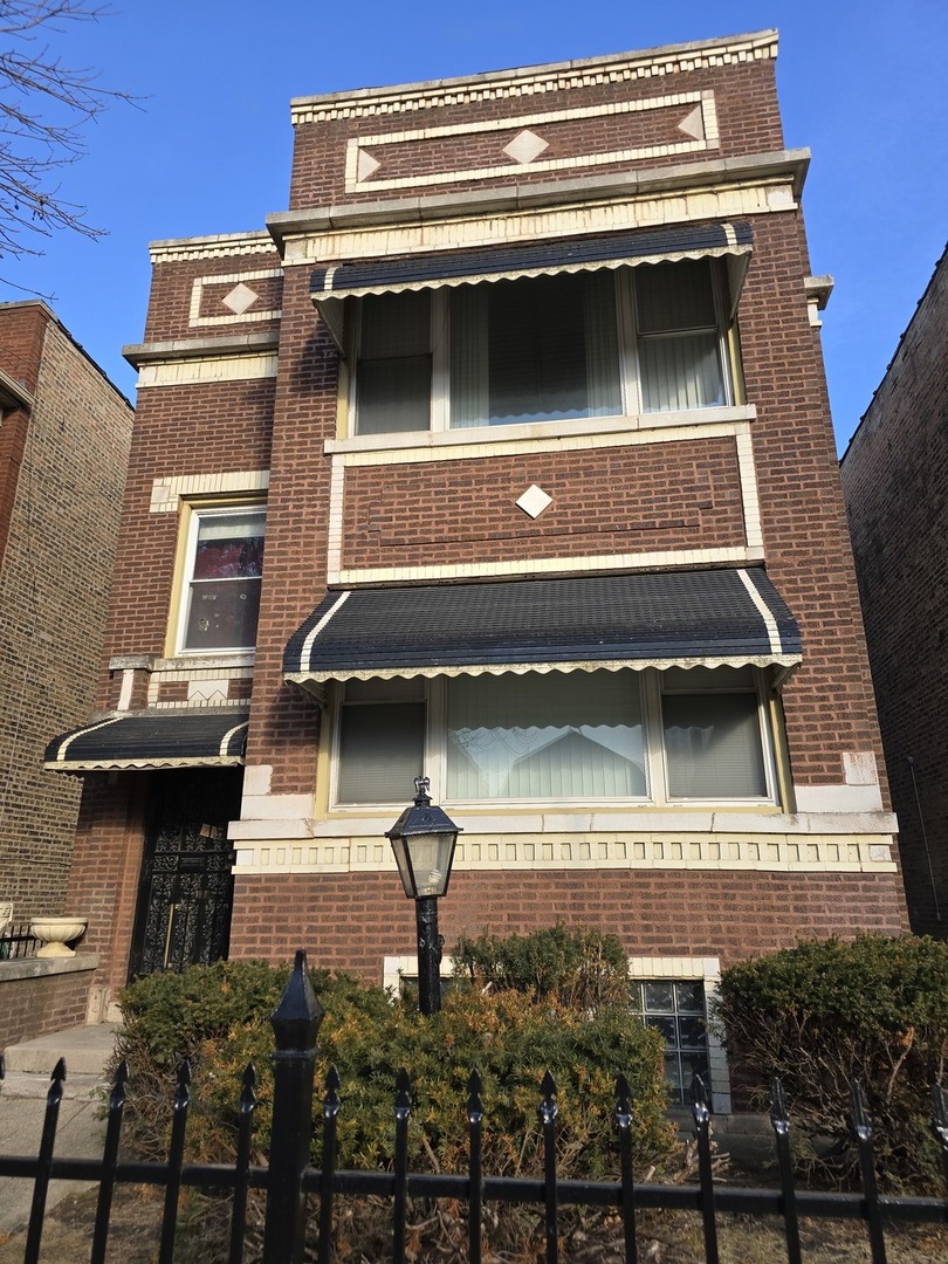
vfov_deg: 73.9
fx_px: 840
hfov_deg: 58.9
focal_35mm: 23
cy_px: 632
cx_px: 474
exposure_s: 1/276
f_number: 1.7
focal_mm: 6.3
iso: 12
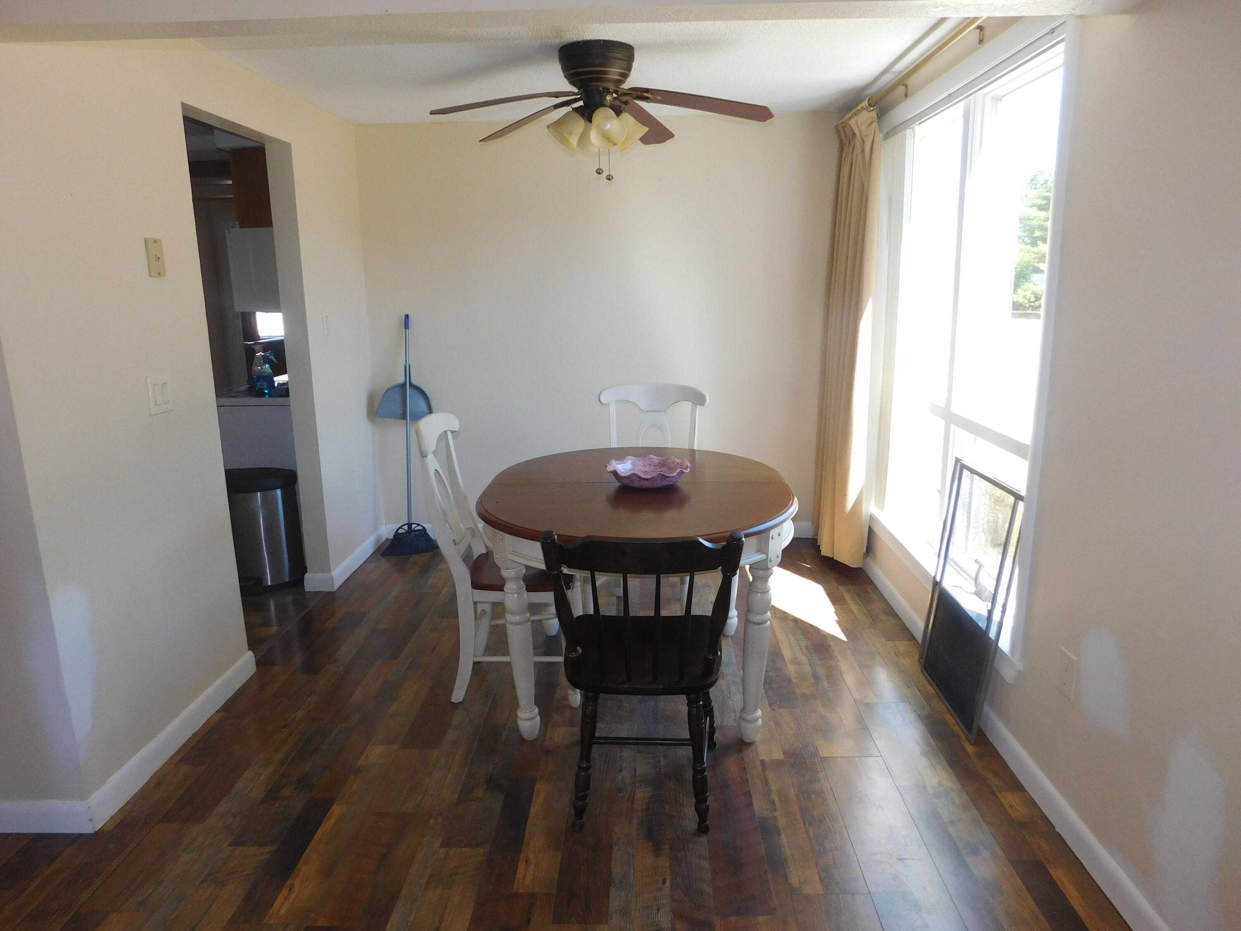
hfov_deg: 73.9
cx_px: 620
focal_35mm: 23
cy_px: 466
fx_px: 825
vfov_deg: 58.9
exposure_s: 1/100
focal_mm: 4
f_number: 3
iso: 125
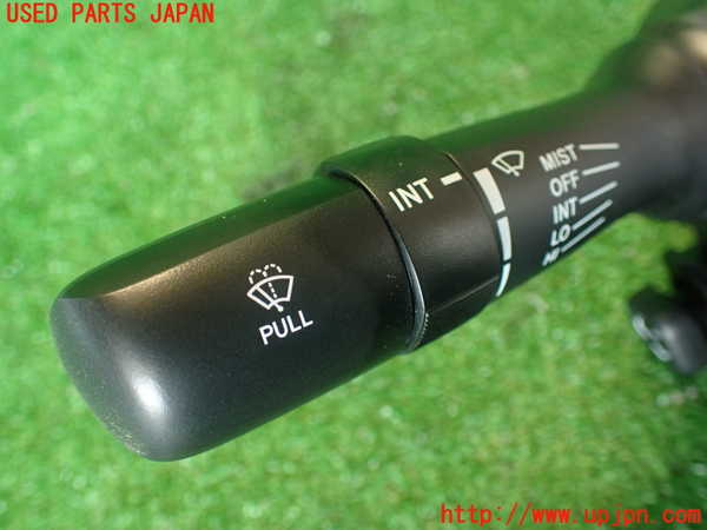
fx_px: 613
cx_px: 354
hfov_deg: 60.0
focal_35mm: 30
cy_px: 265
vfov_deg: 46.8
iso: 320
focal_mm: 5.4
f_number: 2.3
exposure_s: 1/30
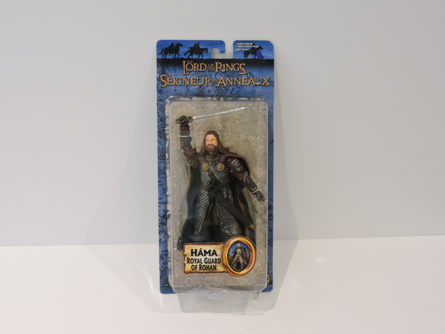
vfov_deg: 36.0
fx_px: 514
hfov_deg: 46.8
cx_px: 222
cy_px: 167
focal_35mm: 40
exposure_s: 1/80
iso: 800
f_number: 3.8
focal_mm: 7.2
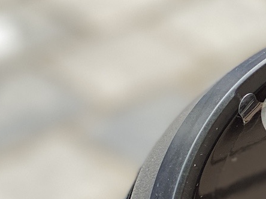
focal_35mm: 234
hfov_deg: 8.1
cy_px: 302
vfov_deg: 6.3
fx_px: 1798
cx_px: 516
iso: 32
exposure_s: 1/122
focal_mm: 6
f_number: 2
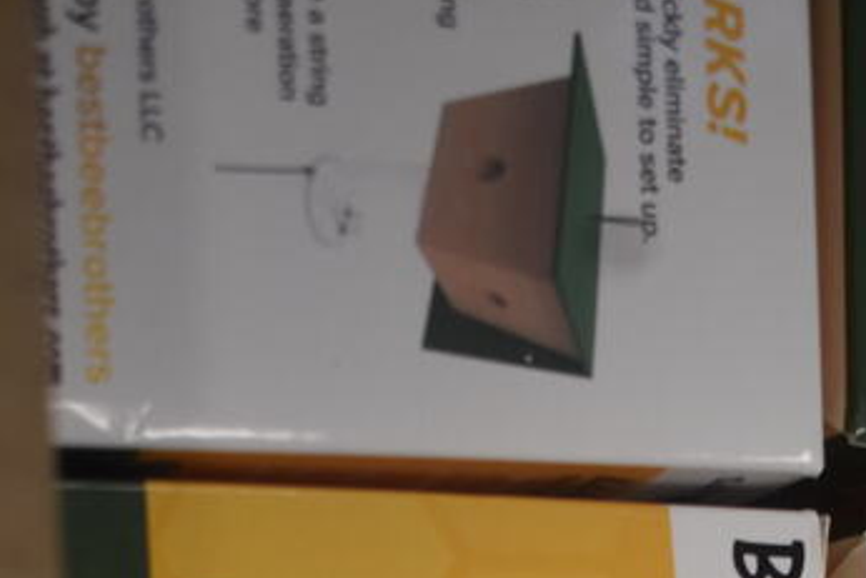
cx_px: 358
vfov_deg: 13.1
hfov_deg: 21.4
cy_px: 1030
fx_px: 2286
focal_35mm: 95
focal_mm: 24
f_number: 4
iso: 800
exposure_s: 1/250
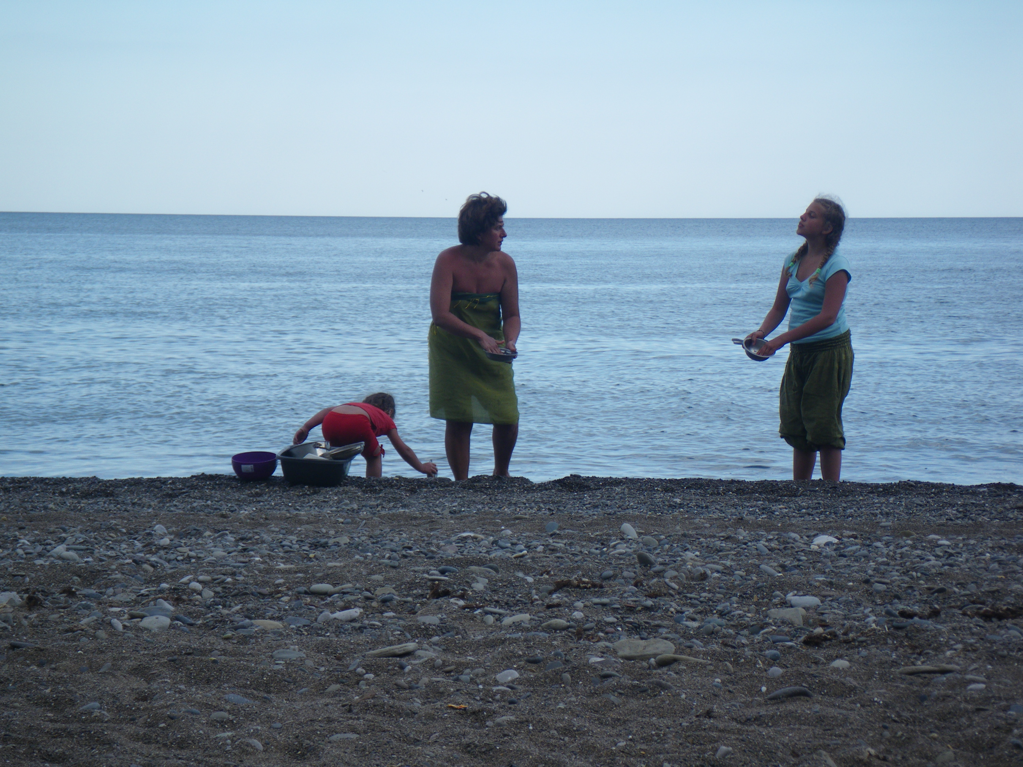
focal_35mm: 94
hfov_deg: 20.9
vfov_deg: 15.7
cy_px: 384
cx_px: 512
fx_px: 2778
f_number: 5
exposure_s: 1/125
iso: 50
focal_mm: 16.7
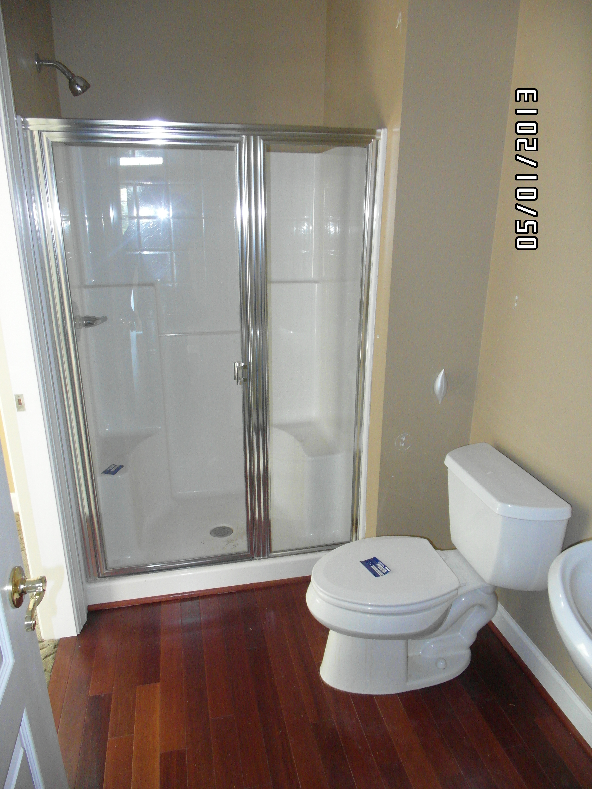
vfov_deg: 73.9
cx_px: 296
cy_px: 394
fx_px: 524
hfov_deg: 58.9
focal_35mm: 23
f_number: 2.8
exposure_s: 1/45
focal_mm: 4.1
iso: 400
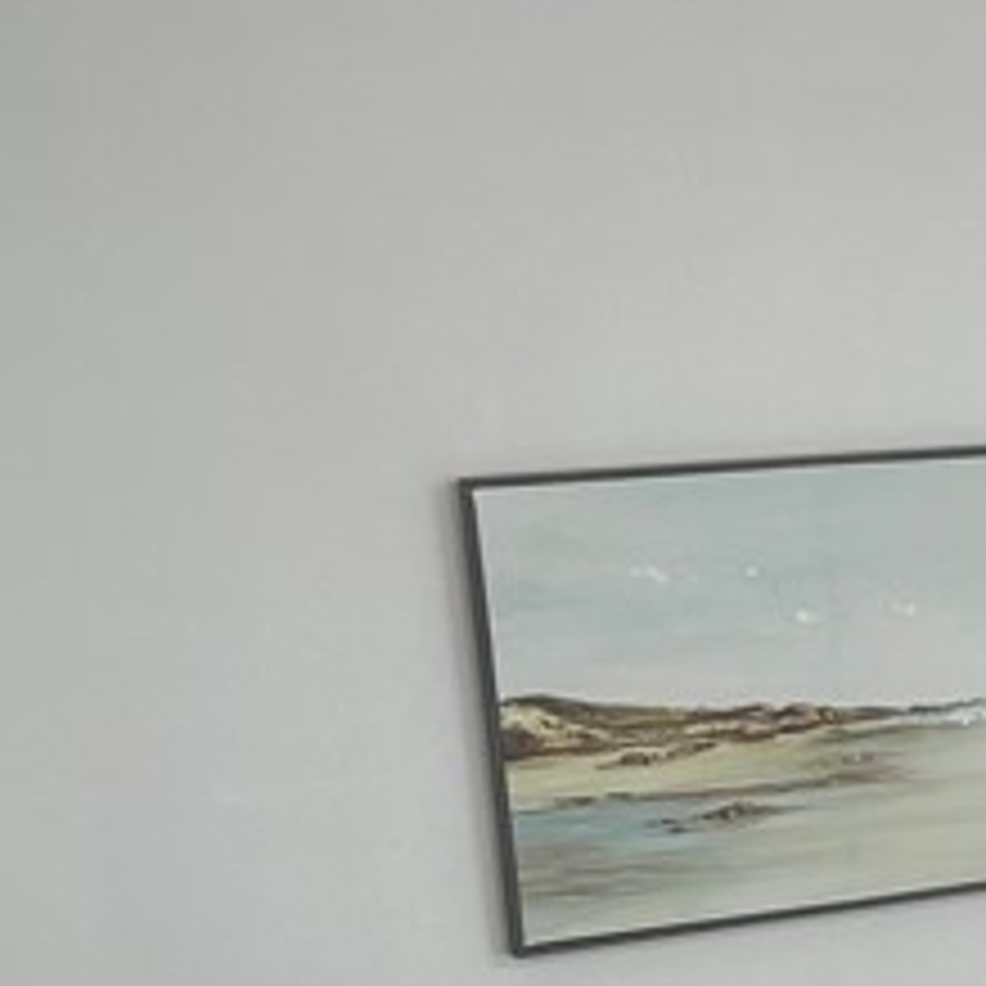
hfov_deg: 14.6
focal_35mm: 99
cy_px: 725
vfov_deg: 17.5
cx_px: 1958
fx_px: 3190
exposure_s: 1/161
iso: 80
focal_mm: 6.86
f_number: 1.78
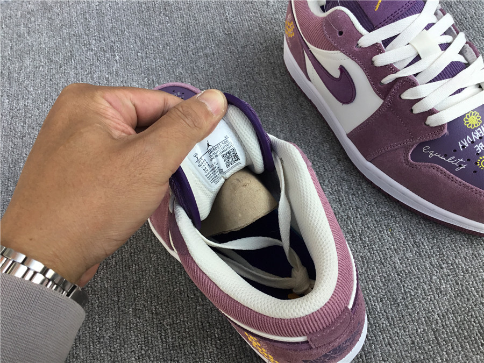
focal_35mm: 31
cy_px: 182
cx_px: 242
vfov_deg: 45.4
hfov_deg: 58.4
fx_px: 433
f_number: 2.4
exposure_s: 1/161
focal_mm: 3.3
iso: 25
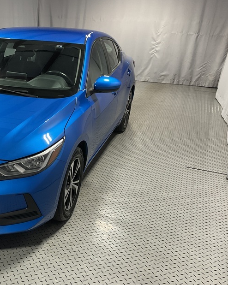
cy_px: 149
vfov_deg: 42.0
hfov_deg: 31.9
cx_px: 10
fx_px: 371
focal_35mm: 44
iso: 32
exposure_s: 1/60
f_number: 1.8
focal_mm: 3
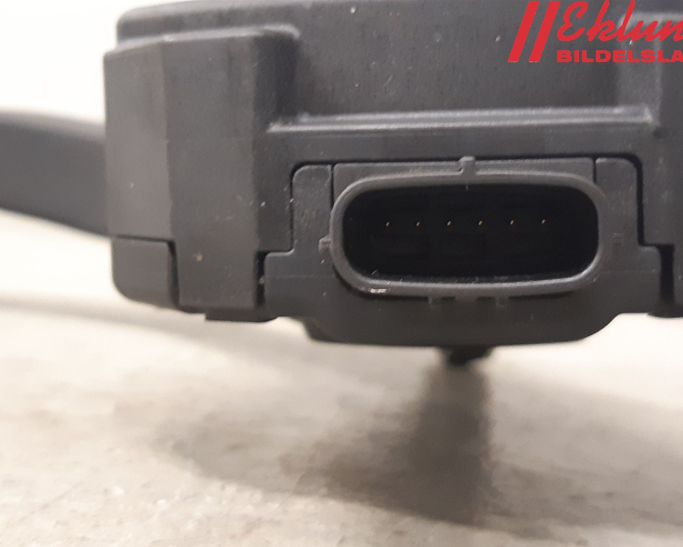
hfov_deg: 62.2
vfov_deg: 51.5
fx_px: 566
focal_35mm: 28
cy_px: 283
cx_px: 357
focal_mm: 3.93
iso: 320
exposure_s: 1/25
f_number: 1.7
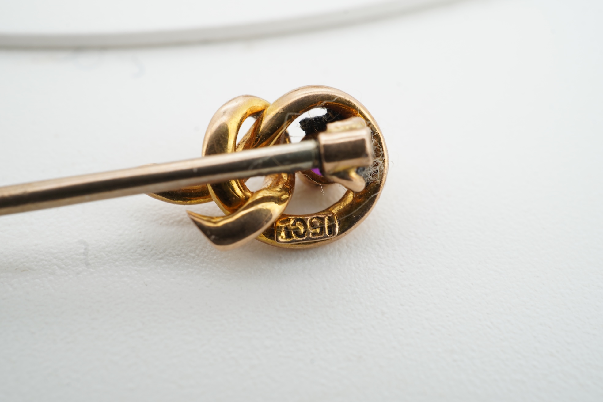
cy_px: 201
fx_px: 754
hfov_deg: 43.6
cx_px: 302
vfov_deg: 29.9
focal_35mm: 45
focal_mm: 30
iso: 125
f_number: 22
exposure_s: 1/50
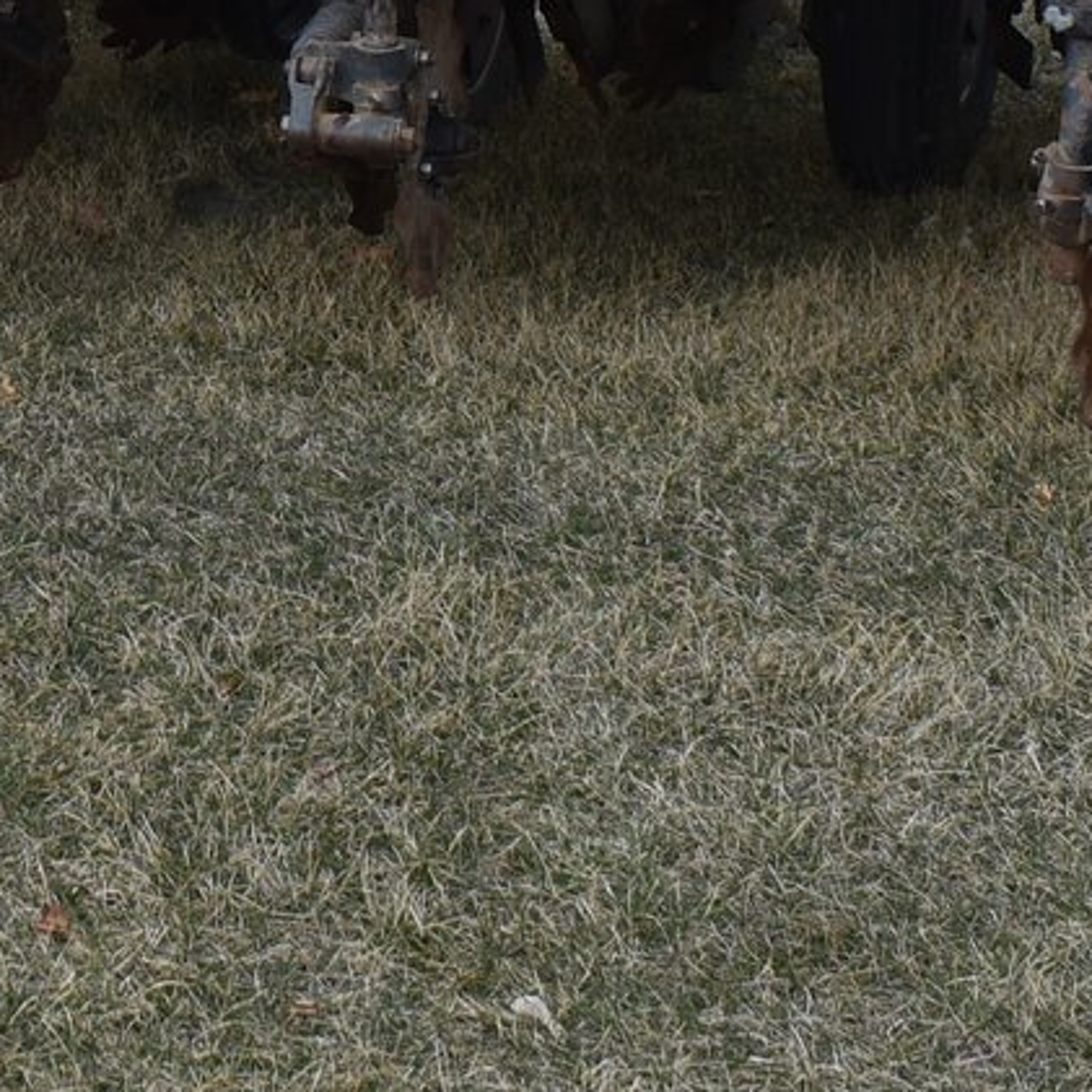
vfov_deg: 16.4
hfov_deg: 16.3
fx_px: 3676
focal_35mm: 103
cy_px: -87
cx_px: -143
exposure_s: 1/250
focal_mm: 20
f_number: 8
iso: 125
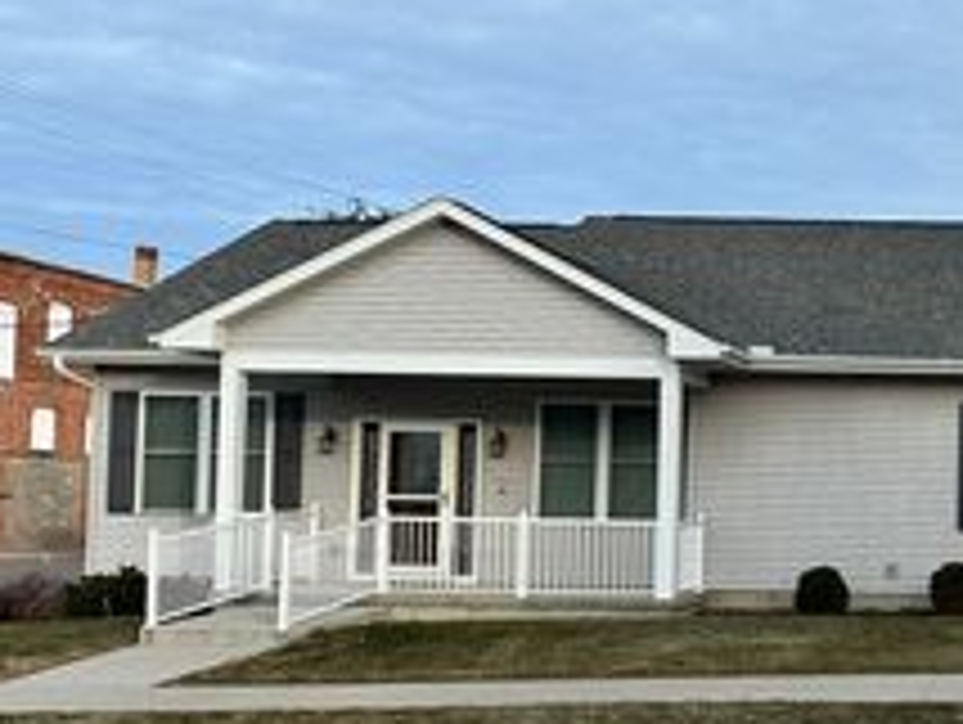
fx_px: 1560
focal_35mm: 56
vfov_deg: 26.0
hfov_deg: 30.7
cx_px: 1053
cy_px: 479
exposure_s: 1/1613
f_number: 1.78
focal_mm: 6.86
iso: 80
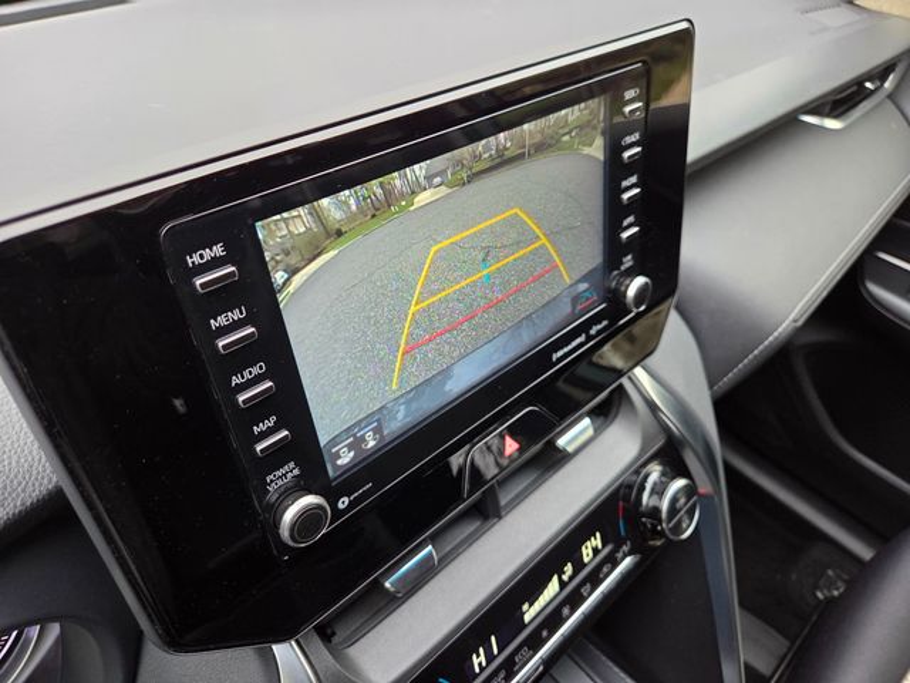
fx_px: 605
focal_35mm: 23
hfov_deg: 73.9
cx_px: 455
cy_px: 342
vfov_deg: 58.9
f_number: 1.8
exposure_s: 1/100
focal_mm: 5.4
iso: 250
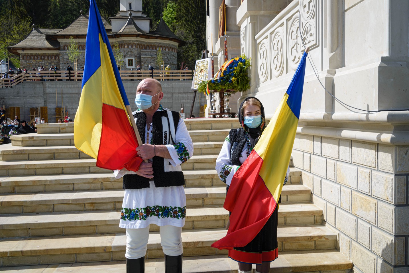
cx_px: 204
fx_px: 364
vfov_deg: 41.2
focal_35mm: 32
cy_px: 136
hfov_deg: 58.7
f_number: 9
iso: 100
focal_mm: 32
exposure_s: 1/160
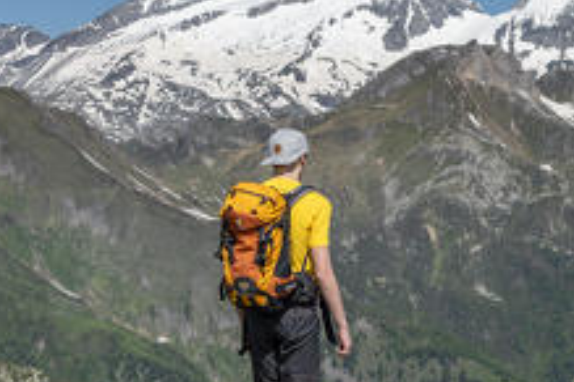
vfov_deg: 10.0
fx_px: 2184
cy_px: 165
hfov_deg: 14.7
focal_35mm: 137
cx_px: 583
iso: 200
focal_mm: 50
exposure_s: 1/1250
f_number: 8
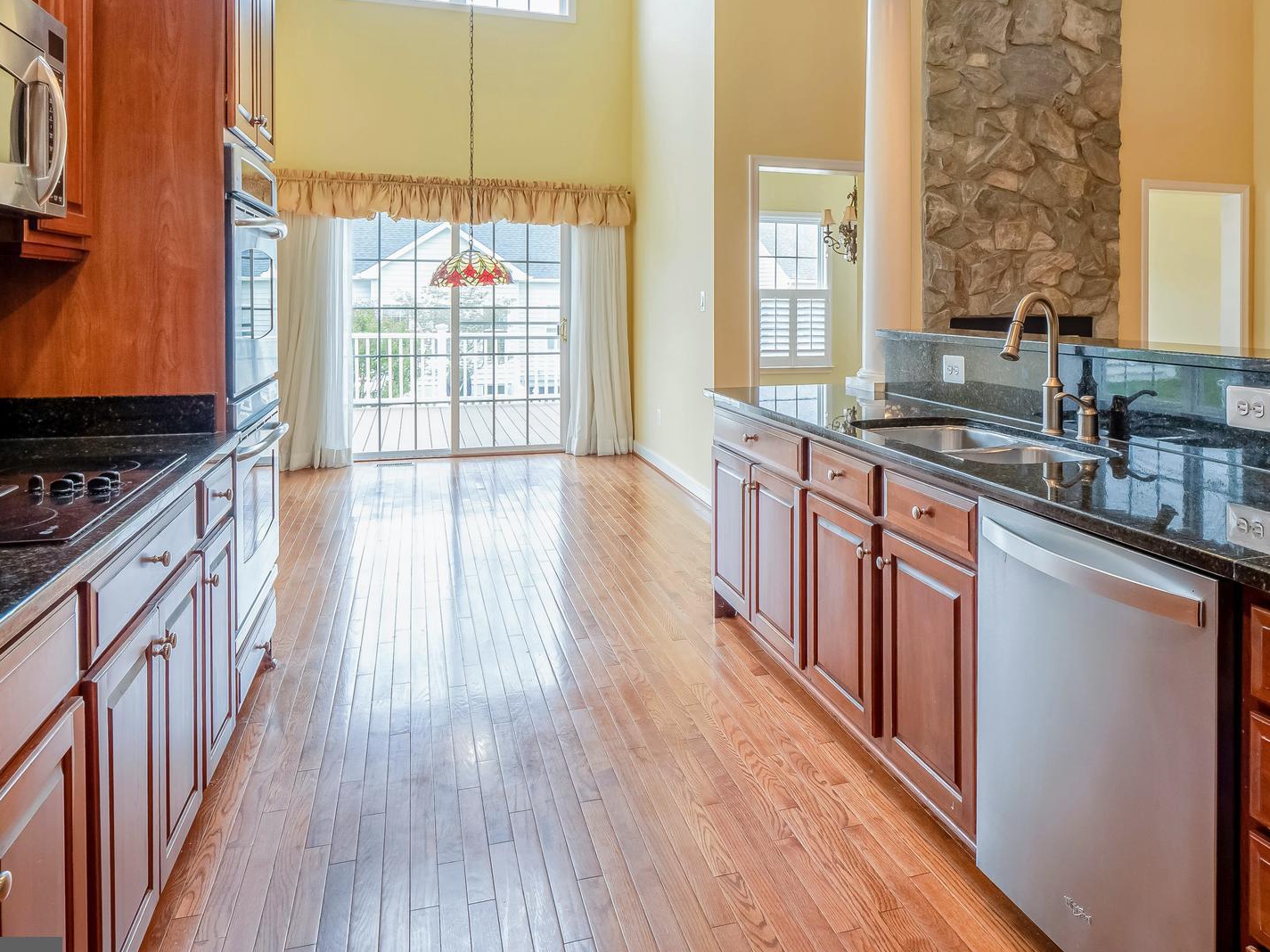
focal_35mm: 23
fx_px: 844
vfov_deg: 57.7
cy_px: 326
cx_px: 753
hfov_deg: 73.3
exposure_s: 1/50
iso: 100
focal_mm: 8
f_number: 6.3
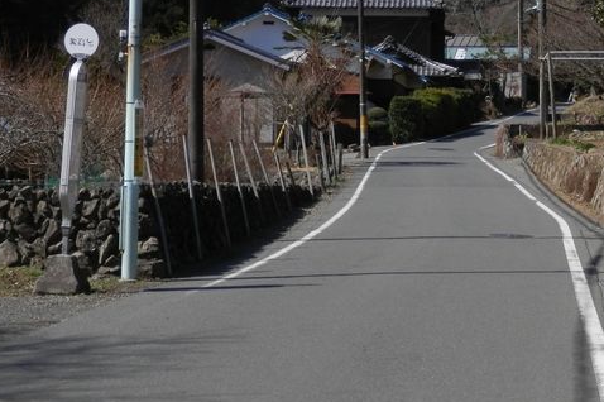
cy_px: 70
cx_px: 413
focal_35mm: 115
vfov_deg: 11.8
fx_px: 1928
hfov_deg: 17.7
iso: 80
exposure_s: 1/800
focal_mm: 11.9
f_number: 4.4
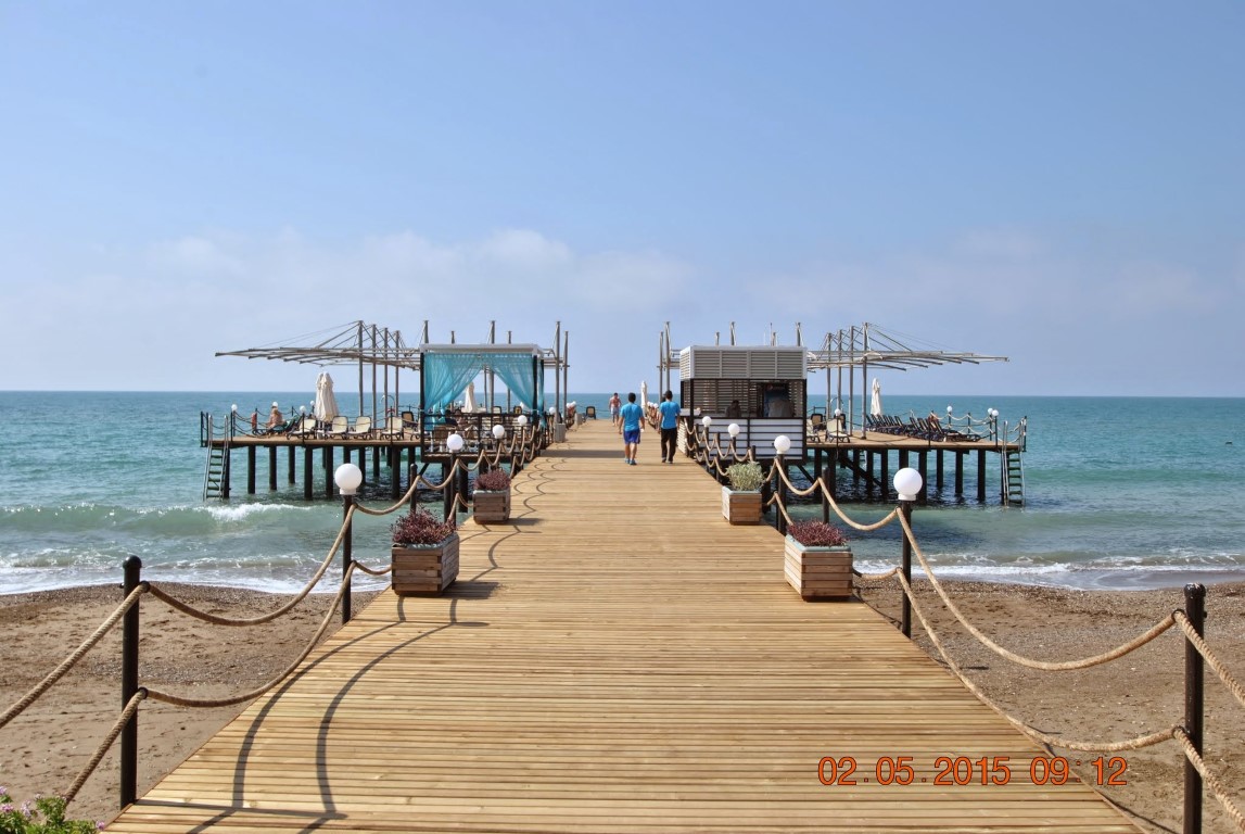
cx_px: 622
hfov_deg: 53.1
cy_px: 417
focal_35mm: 36
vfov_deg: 37.0
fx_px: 1247
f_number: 8
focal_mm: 24
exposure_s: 1/250
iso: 100
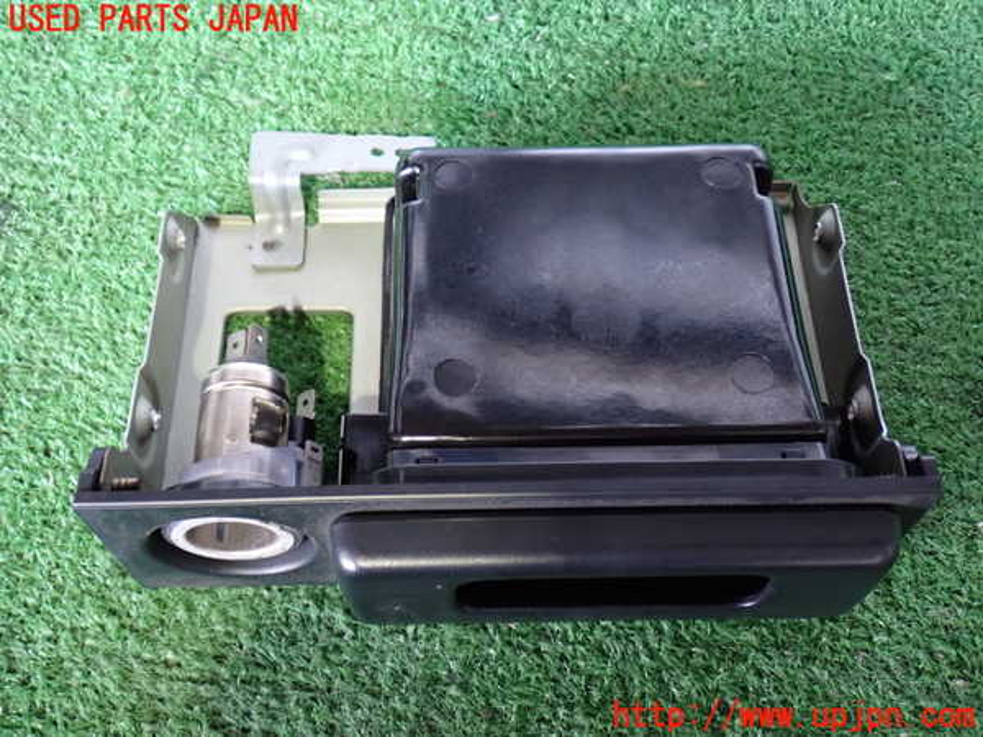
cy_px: 368
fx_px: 1079
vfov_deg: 37.7
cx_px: 492
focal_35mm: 38
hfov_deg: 49.0
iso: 800
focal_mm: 6.83
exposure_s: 1/30
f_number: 2.7
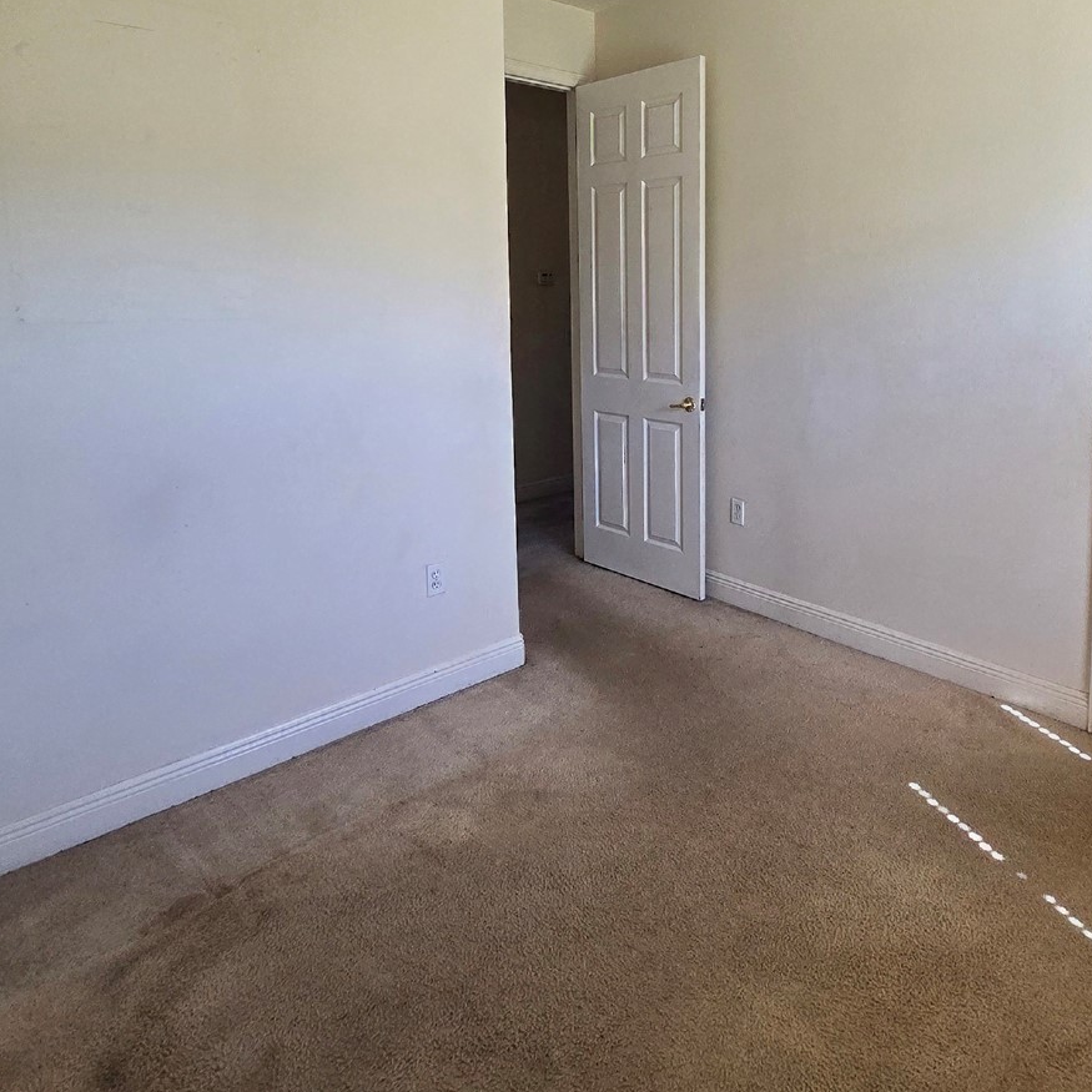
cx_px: 659
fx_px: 749
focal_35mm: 21
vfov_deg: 70.4
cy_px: 378
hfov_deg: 71.3
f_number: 2.2
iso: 500
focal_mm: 2.2
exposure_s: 1/244
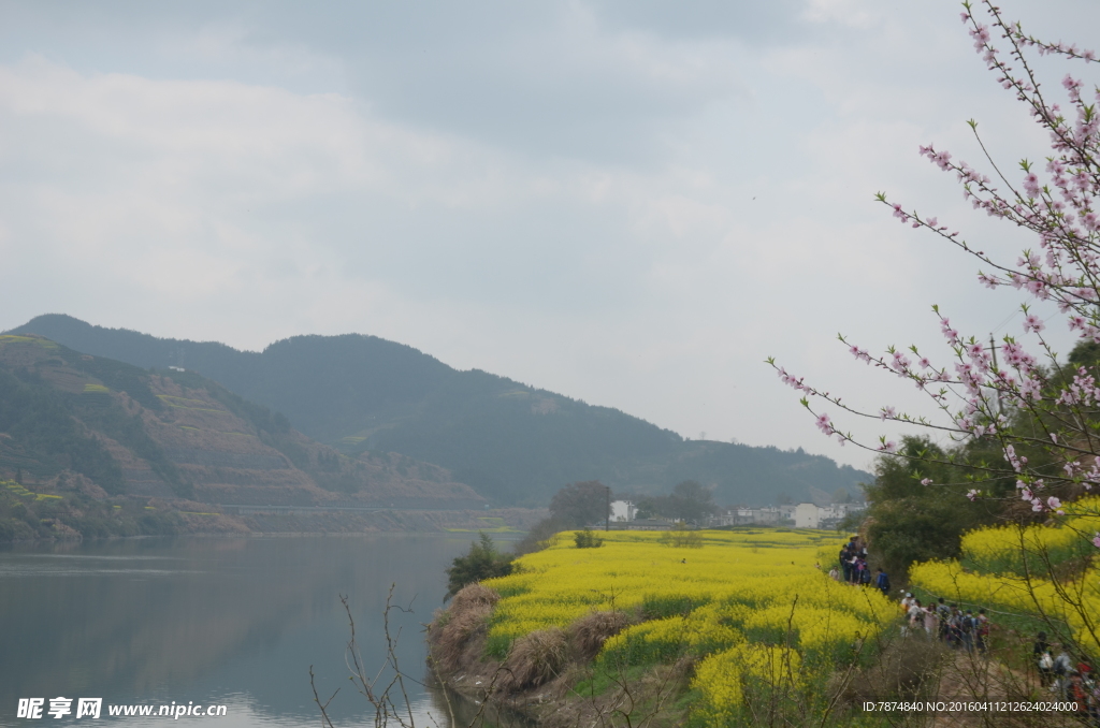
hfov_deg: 28.1
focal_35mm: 72
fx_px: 2195
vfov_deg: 18.8
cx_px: 550
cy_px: 364
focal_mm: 48
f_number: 9.5
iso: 160
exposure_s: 1/350
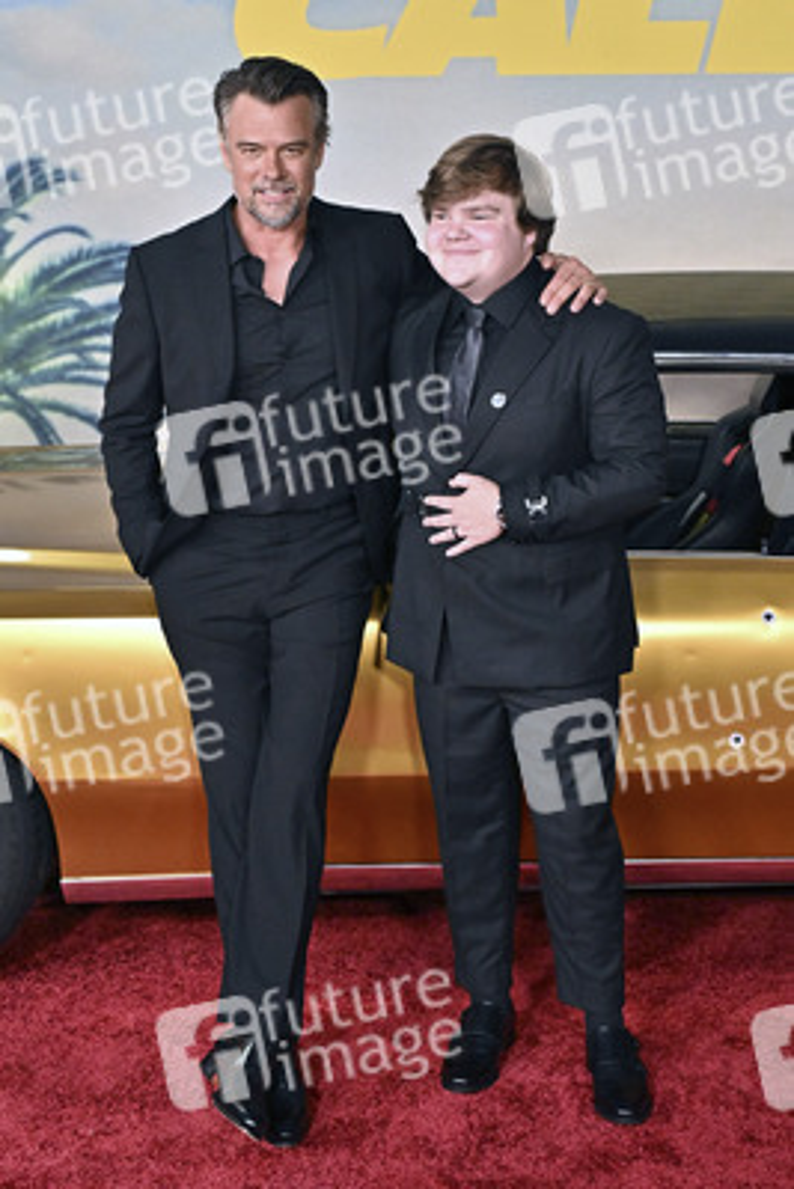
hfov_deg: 26.0
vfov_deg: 38.2
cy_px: 594
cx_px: 397
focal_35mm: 52
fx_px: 1719
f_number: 3.5
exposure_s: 1/320
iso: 3200
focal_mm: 35
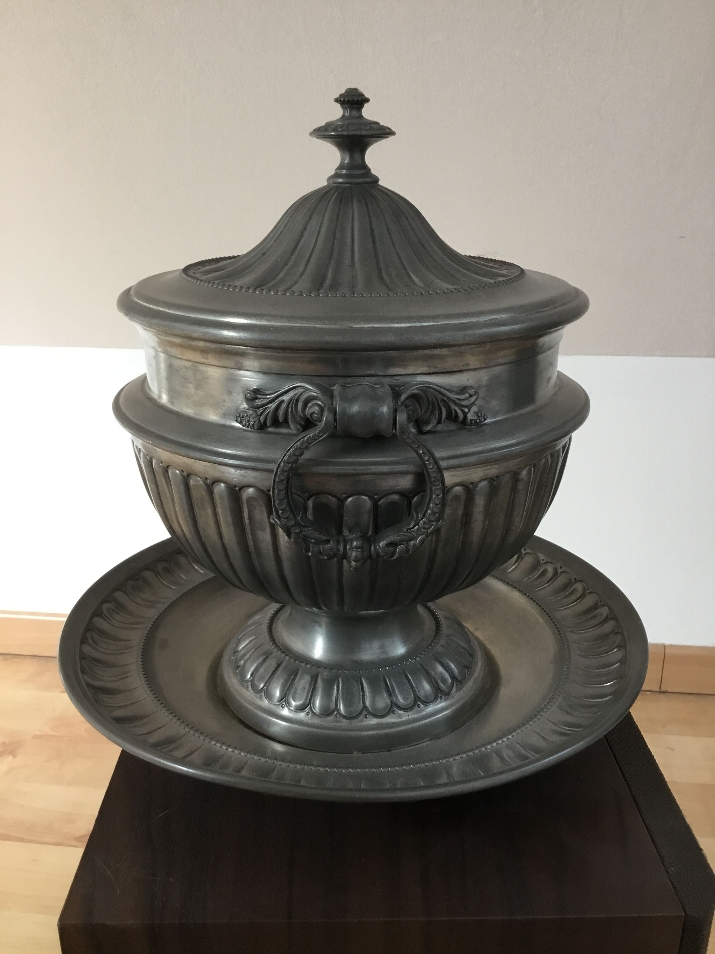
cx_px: 358
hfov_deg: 45.4
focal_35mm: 31
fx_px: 854
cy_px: 477
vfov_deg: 58.4
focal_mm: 3.3
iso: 100
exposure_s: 1/33
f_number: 2.4
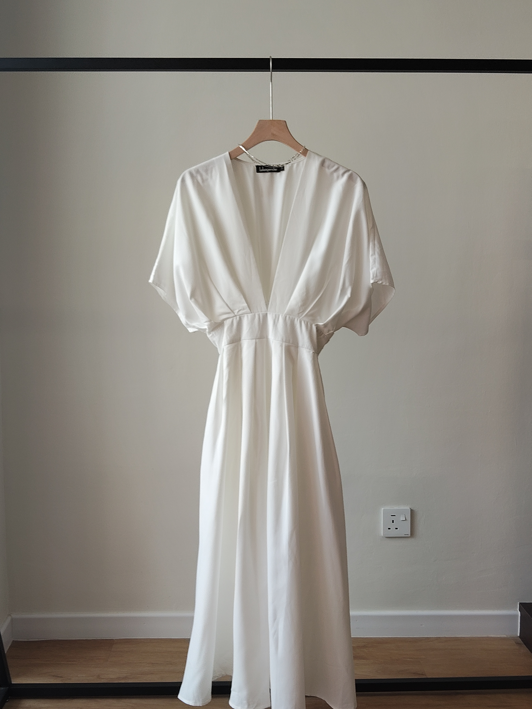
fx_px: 779
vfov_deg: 49.0
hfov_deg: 37.7
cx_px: 266
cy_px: 354
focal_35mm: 38
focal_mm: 4.15
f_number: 1.8
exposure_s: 1/101
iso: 100
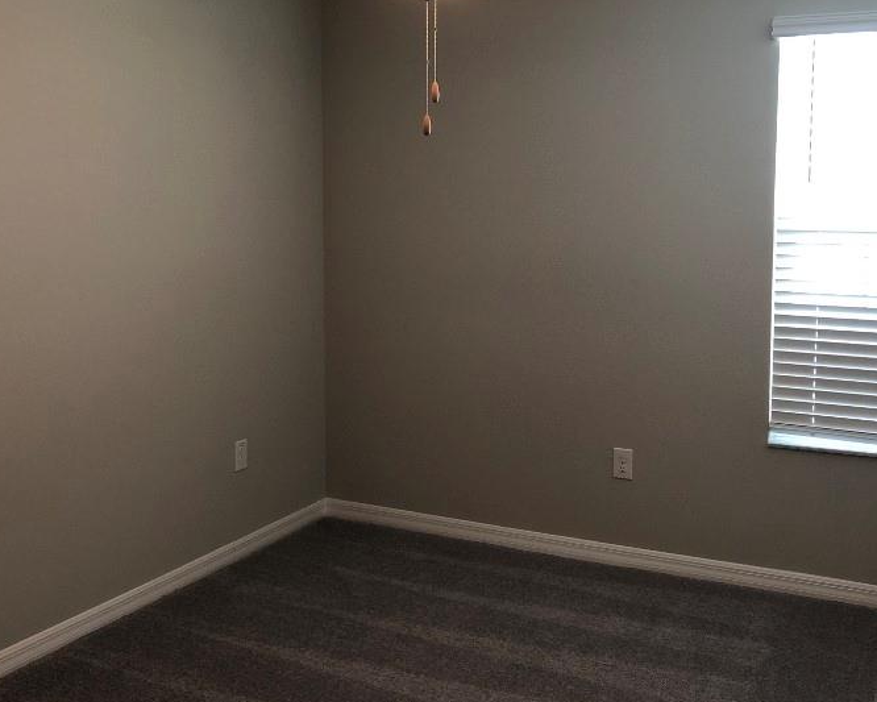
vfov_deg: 35.6
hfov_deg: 43.8
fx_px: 1090
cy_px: 311
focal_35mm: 42
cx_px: 427
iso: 40
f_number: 1.8
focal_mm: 3.99
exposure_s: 1/30
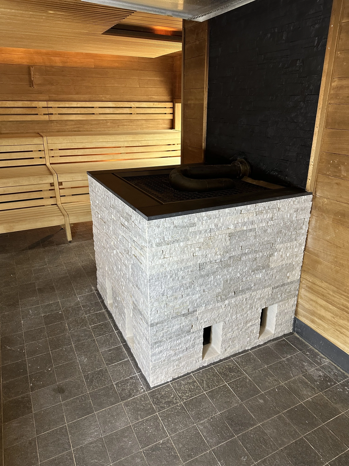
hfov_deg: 56.8
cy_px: 233
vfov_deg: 71.6
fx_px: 323
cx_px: 174
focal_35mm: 24
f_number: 1.78
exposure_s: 1/50
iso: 320
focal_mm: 6.86
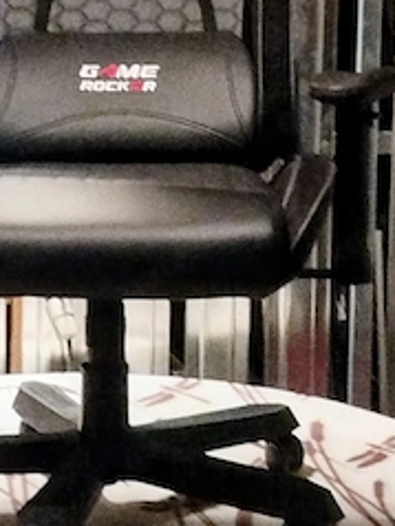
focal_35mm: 121
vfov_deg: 16.2
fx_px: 1838
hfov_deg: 12.2
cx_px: 115
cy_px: 117
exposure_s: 1/17
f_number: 1.7
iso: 640
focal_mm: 5.31
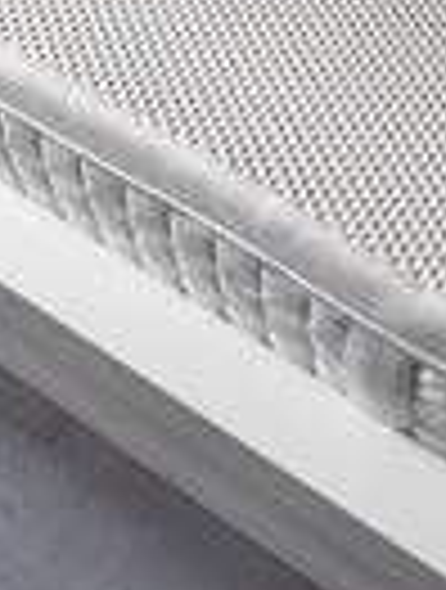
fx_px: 1197
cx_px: 482
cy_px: -104
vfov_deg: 25.2
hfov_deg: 20.2
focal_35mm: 70
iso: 1000
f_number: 1.65
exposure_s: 1/100
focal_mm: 6.19
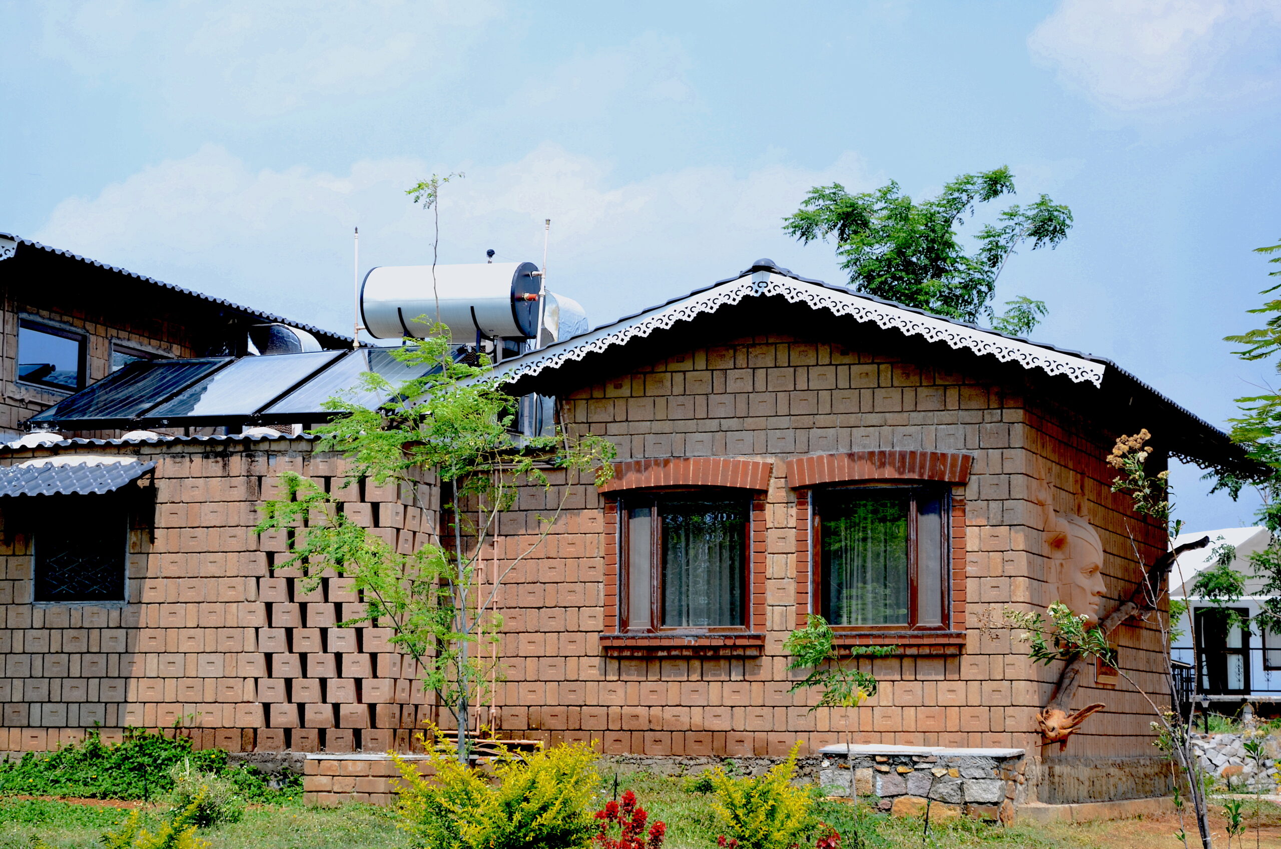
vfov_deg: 17.4
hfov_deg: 26.0
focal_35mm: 78
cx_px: 640
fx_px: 2770
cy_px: 424
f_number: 8
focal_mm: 52
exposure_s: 1/60
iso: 140
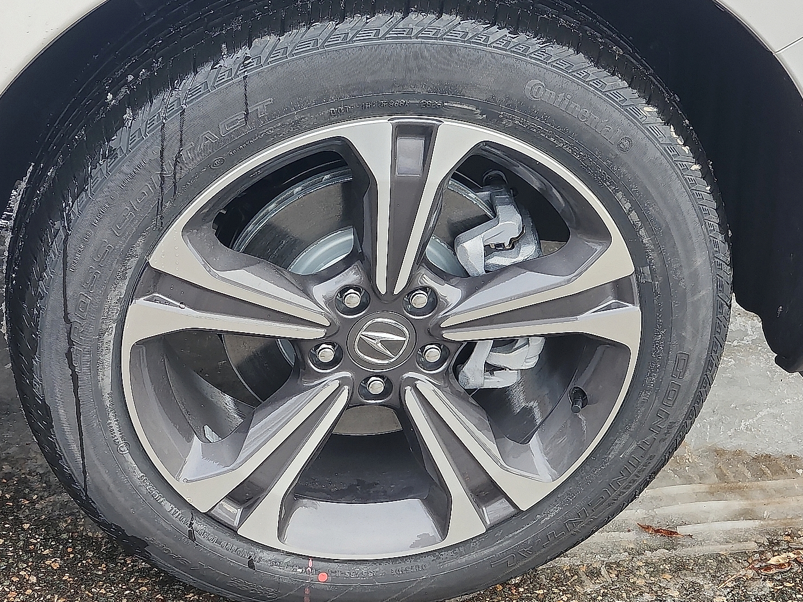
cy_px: 302
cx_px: 390
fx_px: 1810
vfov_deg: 18.9
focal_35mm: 78
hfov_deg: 25.0
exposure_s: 1/59.2
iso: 50
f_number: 2.4
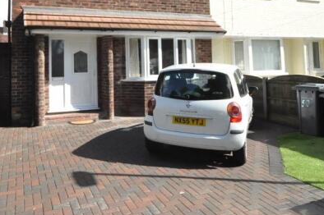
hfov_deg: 61.2
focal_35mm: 30
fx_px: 270
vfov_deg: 41.6
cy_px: 43
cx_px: 124
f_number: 10
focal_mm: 12
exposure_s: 1/4000
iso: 3200
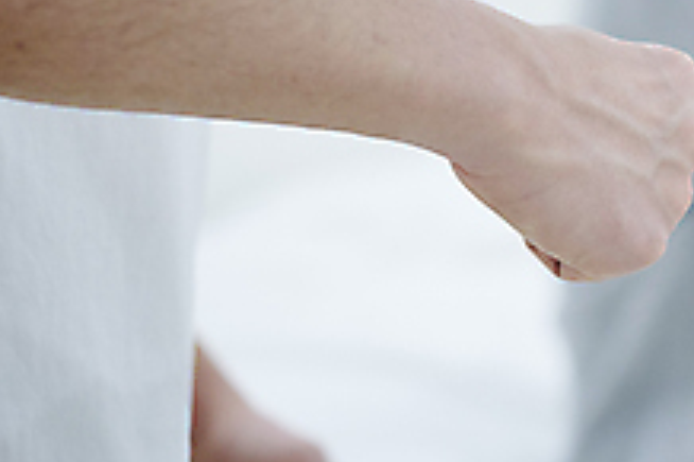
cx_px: 713
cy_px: 131
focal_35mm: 234
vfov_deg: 5.9
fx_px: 4507
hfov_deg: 8.7
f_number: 2.8
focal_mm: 85
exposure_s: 1/125
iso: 800
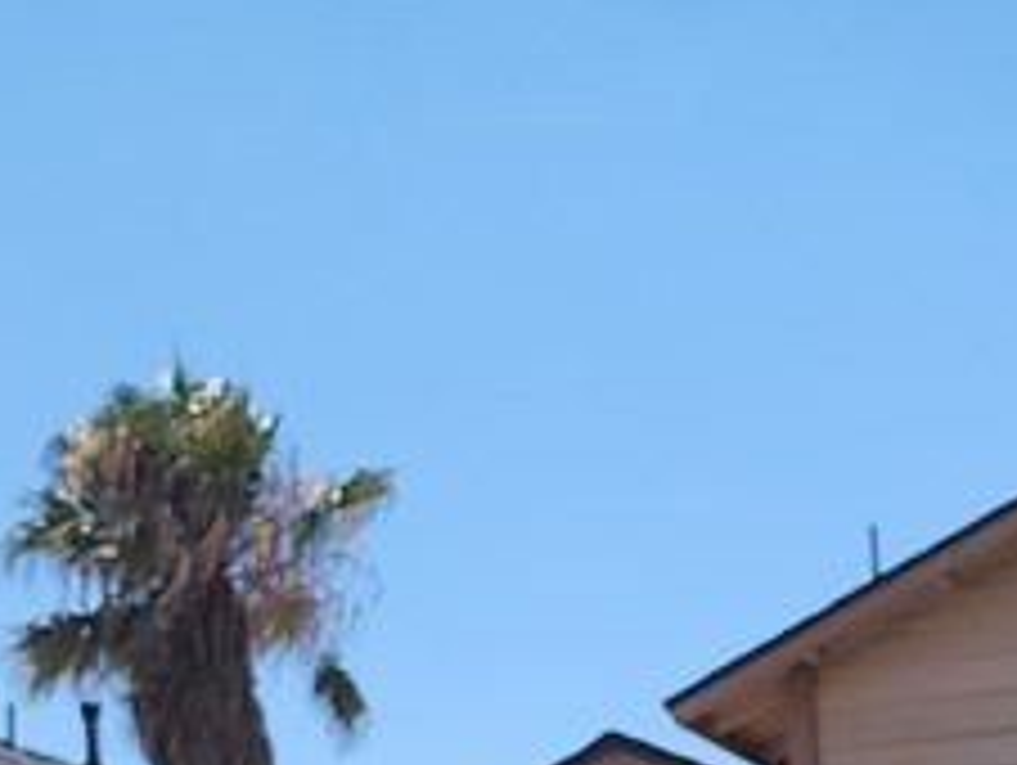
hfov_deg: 17.9
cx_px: 1251
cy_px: 1530
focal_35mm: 104
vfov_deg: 12.5
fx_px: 3059
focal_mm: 6.4
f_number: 1.8
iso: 12
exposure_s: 1/878
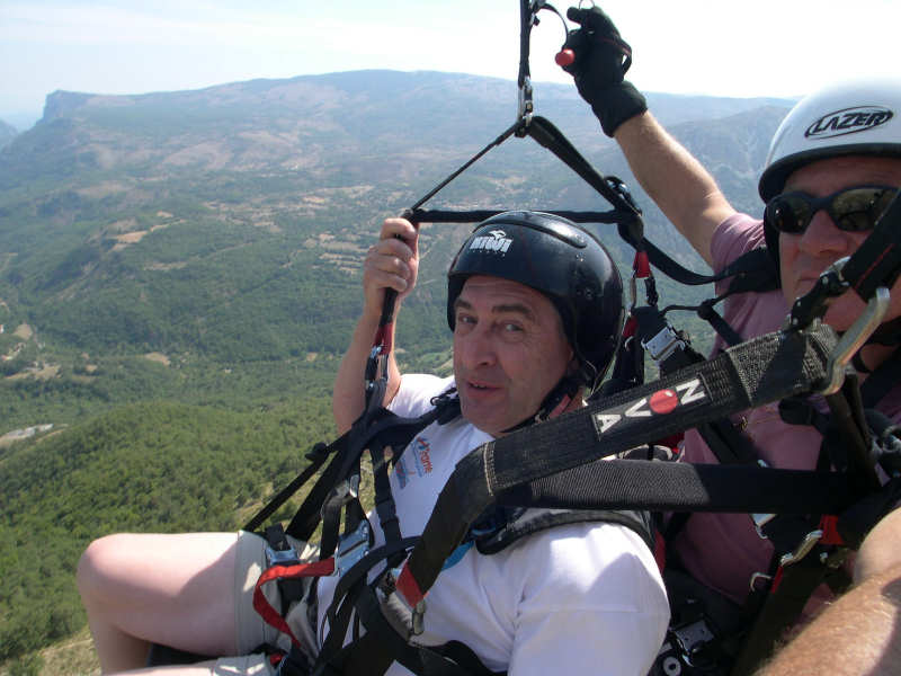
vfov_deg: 37.7
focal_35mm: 38
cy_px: 338
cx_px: 450
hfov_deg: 49.0
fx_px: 989
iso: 100
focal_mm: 8
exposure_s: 1/115
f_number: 7.6
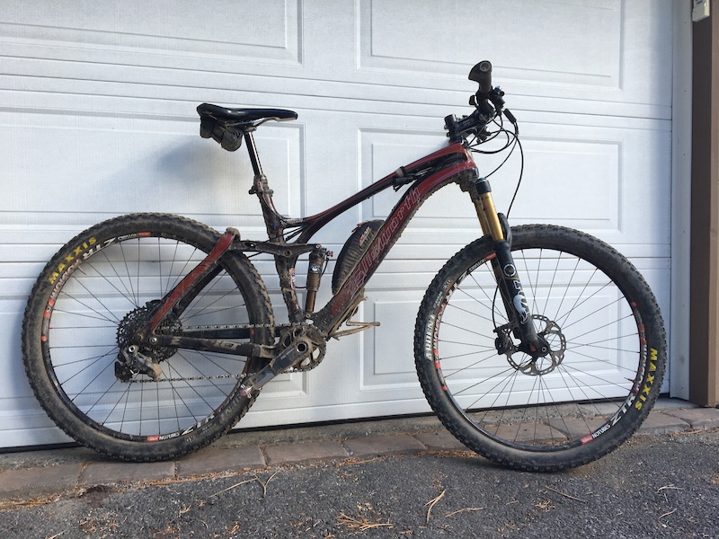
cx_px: 360
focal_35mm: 29
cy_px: 270
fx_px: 602
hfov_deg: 61.7
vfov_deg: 48.2
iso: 32
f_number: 2.2
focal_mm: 4.15
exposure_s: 1/120
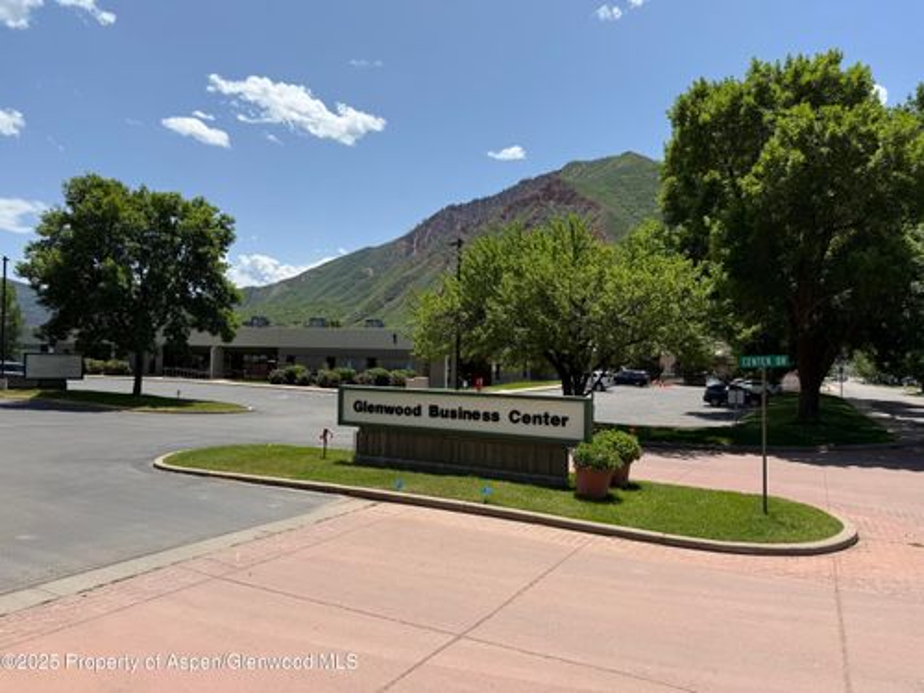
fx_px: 641
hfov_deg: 71.6
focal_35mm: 24
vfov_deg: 56.8
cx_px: 462
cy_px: 346
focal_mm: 6.76
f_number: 1.78
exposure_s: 1/4975
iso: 80
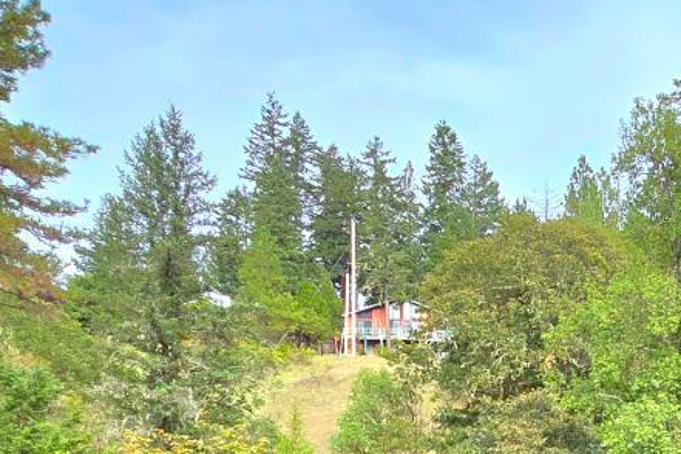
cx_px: 664
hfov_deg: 38.5
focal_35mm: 46
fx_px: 870
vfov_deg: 25.9
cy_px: 555
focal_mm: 2.2
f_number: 2.2
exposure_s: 1/2000
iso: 100
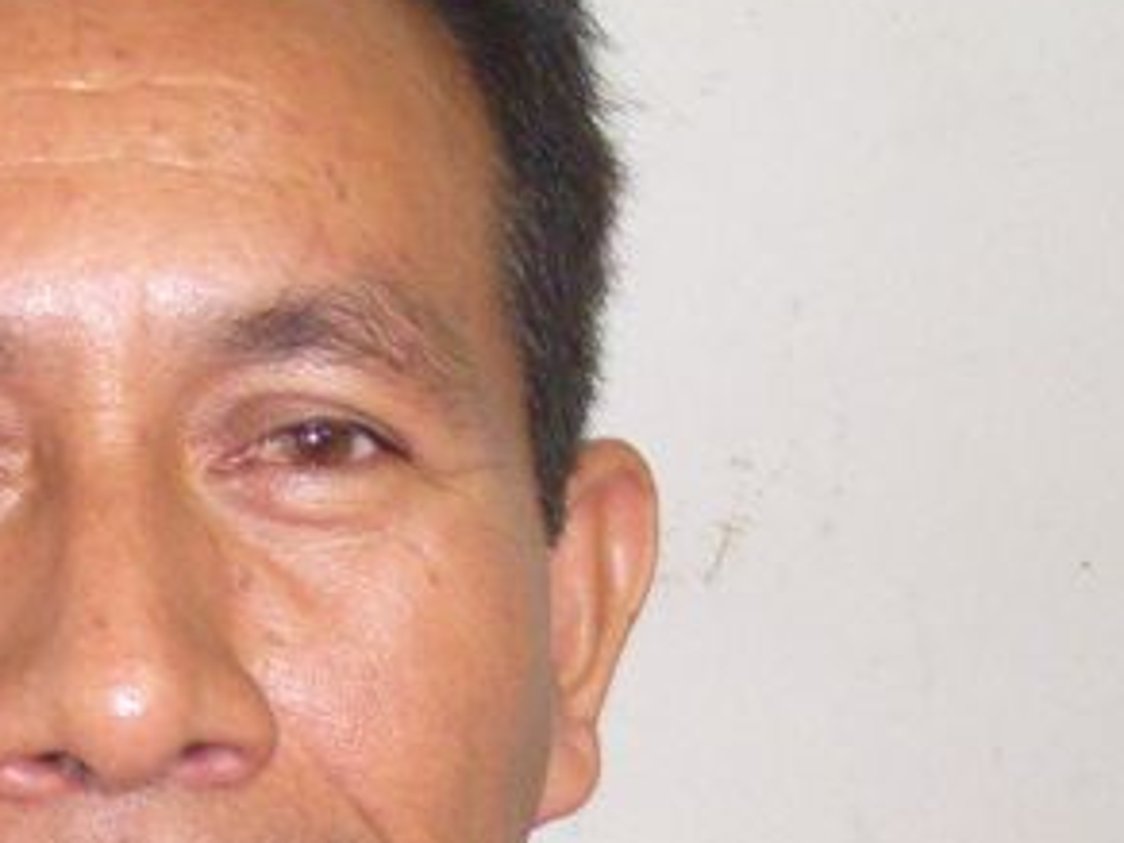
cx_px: -23
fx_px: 4221
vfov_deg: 11.2
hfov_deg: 14.9
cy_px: 1020
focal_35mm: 130
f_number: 3.3
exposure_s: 1/15
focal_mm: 6.3
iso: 320
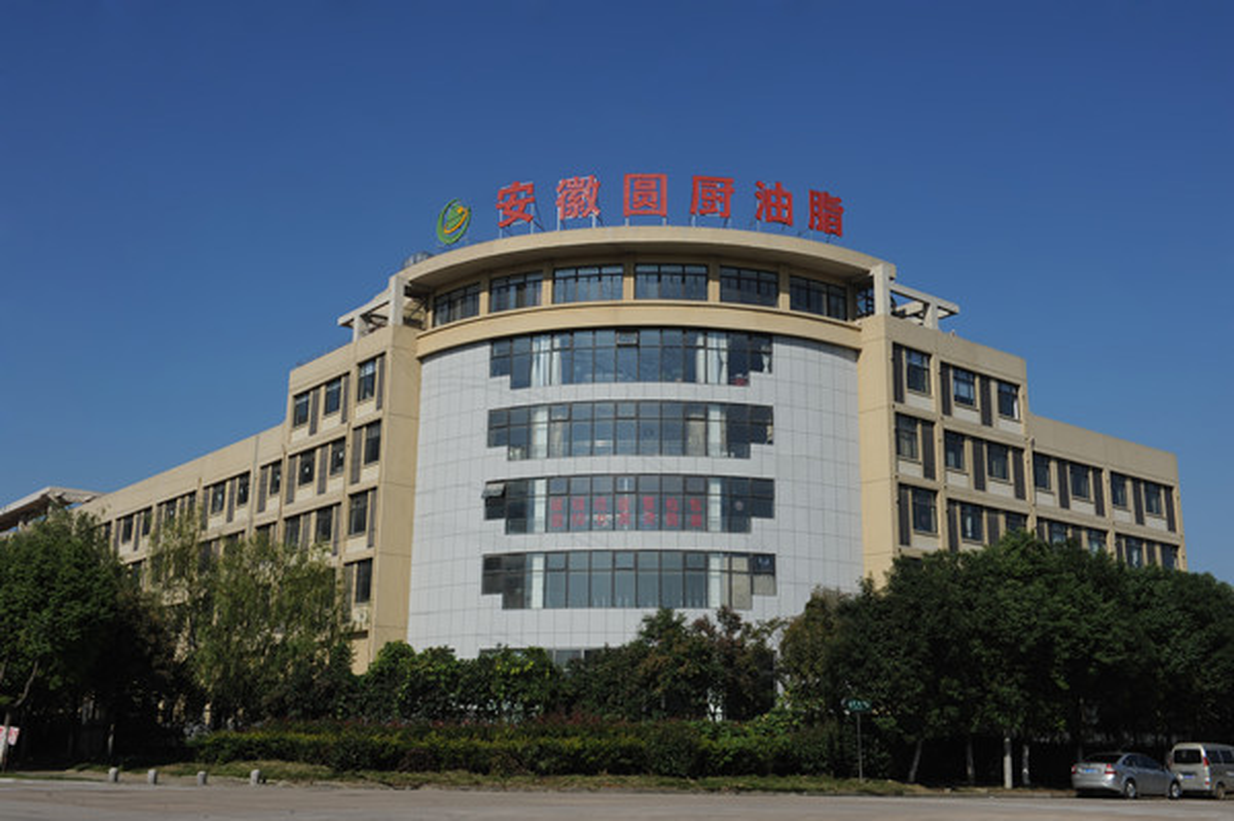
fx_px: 1301
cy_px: 410
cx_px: 617
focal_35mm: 38
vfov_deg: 35.0
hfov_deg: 50.7
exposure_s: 1/160
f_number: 18
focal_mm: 38
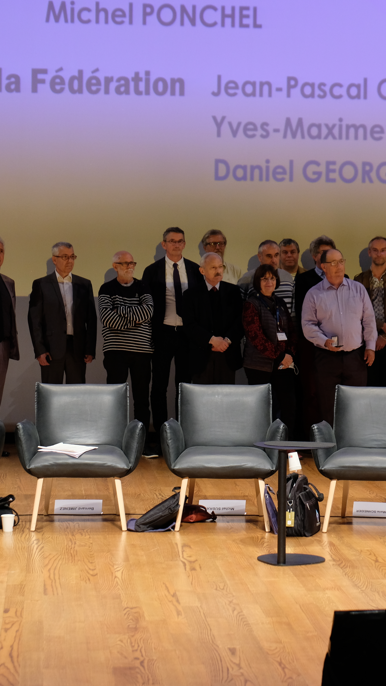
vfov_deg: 23.2
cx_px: 255
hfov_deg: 13.1
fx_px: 1674
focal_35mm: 92
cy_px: 346
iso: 800
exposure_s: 1/34
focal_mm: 38.9
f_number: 4.5
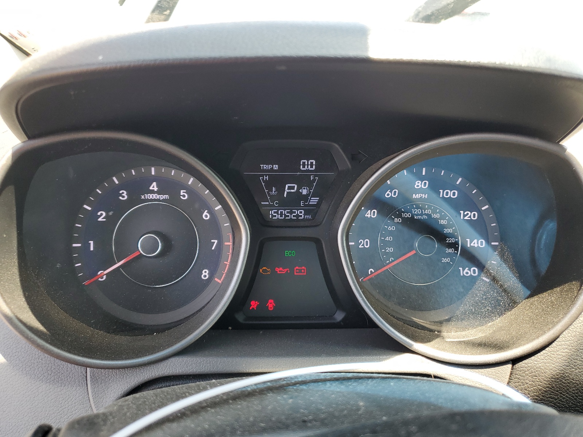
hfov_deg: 67.3
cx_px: 292
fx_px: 438
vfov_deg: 53.1
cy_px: 218
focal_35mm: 26
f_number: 1.5
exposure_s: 1/192
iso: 50
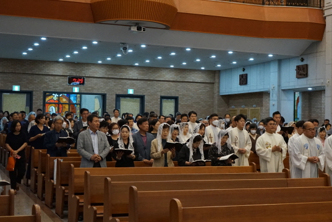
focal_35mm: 61
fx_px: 563
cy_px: 107
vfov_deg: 22.3
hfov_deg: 32.8
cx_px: 202
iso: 4000
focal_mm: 46
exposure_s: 1/160
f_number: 4.5
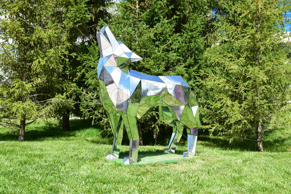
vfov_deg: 29.9
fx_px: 364
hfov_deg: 43.6
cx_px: 146
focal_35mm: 45
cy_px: 97
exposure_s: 1/125
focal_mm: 30
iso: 100
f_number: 9
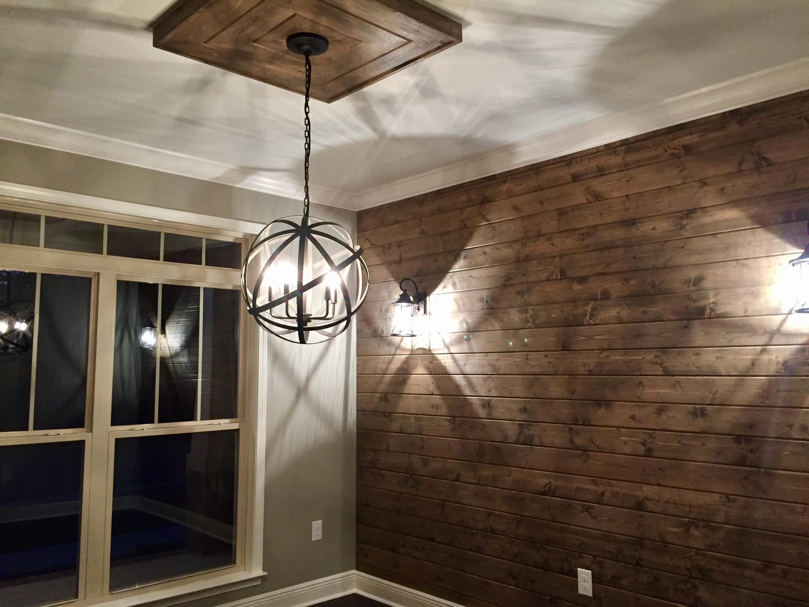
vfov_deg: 48.2
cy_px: 304
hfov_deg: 61.7
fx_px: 678
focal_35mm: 29
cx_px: 404
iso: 200
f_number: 2.2
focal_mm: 4.15
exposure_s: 1/30
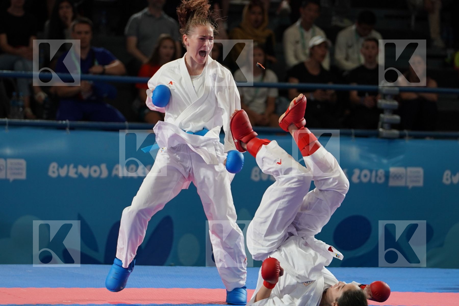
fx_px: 2614
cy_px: 153
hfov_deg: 10.0
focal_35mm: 205
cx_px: 230
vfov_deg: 6.7
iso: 1000
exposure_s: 1/1000
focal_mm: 137
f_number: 2.8
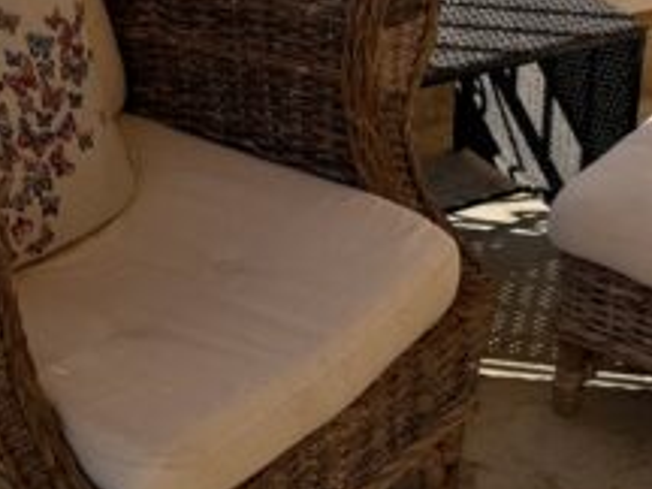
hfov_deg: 27.3
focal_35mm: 71
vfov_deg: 20.3
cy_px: 38
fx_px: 1337
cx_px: 412
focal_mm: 6.76
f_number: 1.78
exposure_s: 1/4167
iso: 80
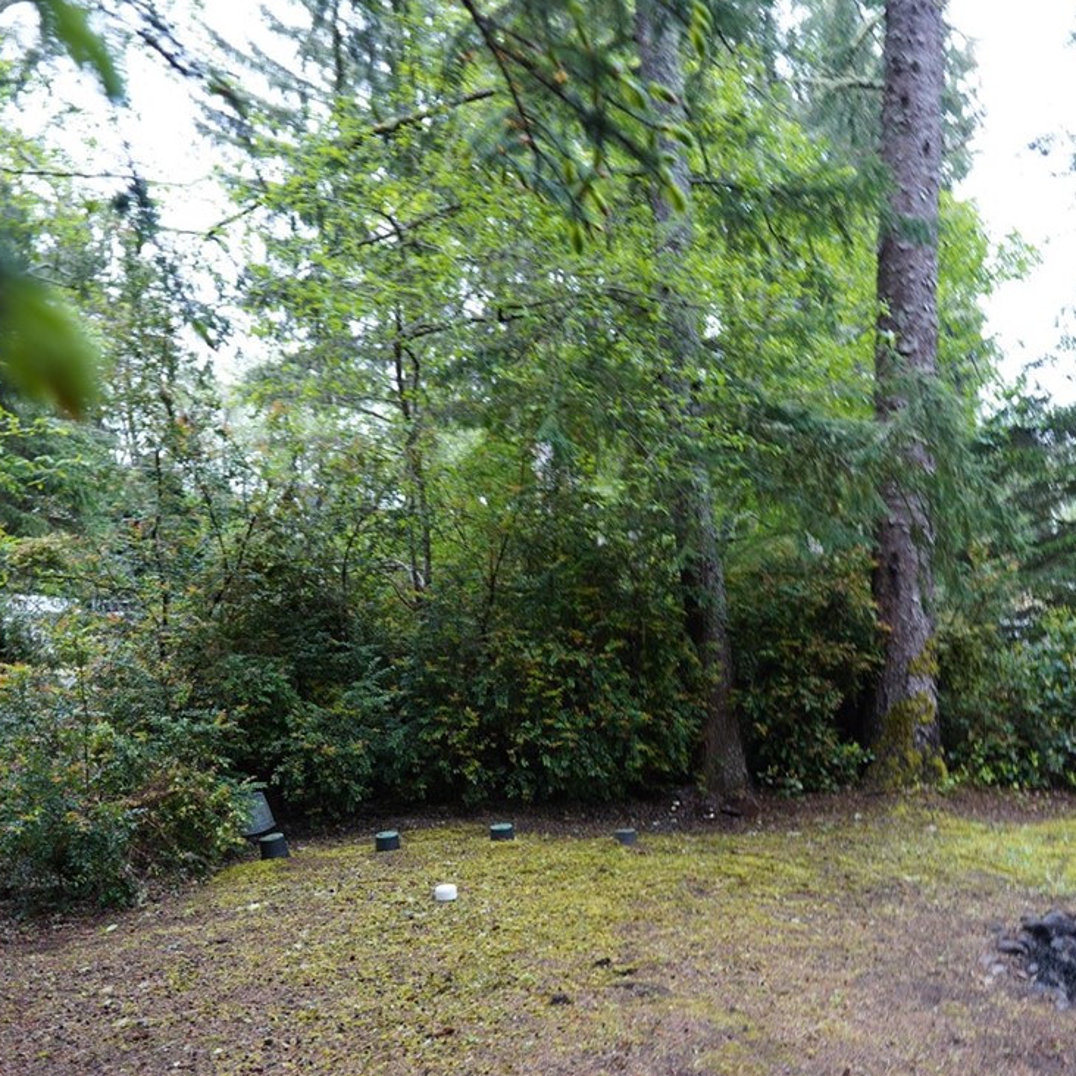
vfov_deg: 59.4
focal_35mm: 26
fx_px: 914
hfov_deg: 59.3
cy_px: 728
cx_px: 731
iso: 200
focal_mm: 14
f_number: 4
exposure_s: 1/30
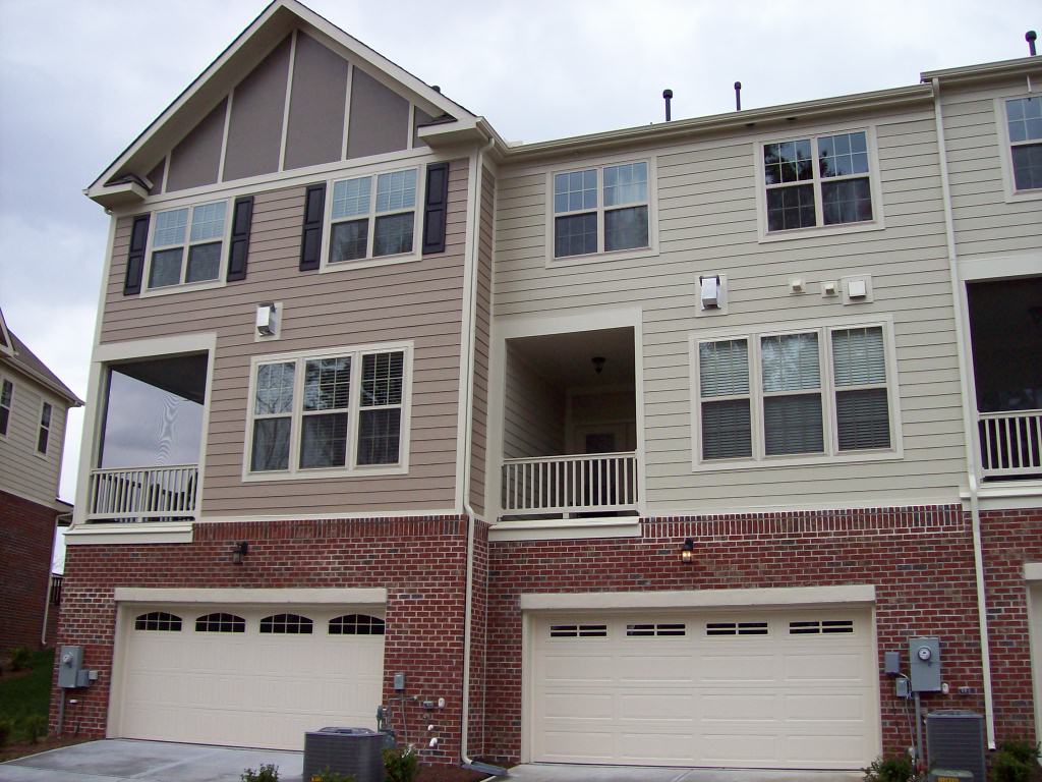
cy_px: 391
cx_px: 521
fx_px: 1084
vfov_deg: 39.7
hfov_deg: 51.4
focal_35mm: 36
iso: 80
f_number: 2.7
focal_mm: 6
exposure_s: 1/460
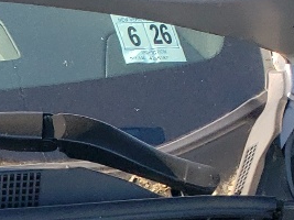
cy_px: 651
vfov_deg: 8.2
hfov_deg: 11.0
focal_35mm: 156
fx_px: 1324
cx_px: -364
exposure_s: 1/625
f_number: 1.5
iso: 50
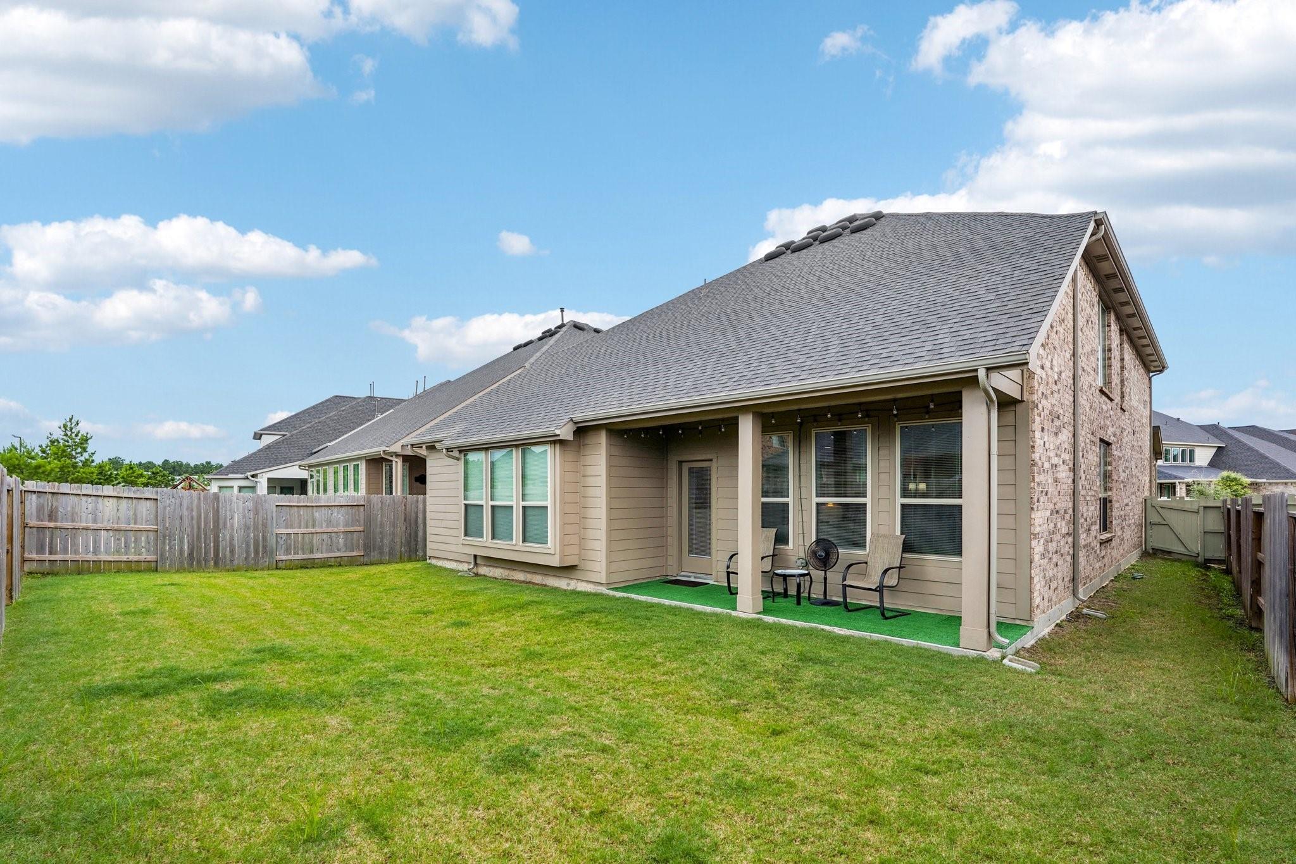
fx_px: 576
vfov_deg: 73.7
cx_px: 648
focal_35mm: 16
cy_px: 432
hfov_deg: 96.7
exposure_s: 1/100
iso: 100
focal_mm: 16
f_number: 8
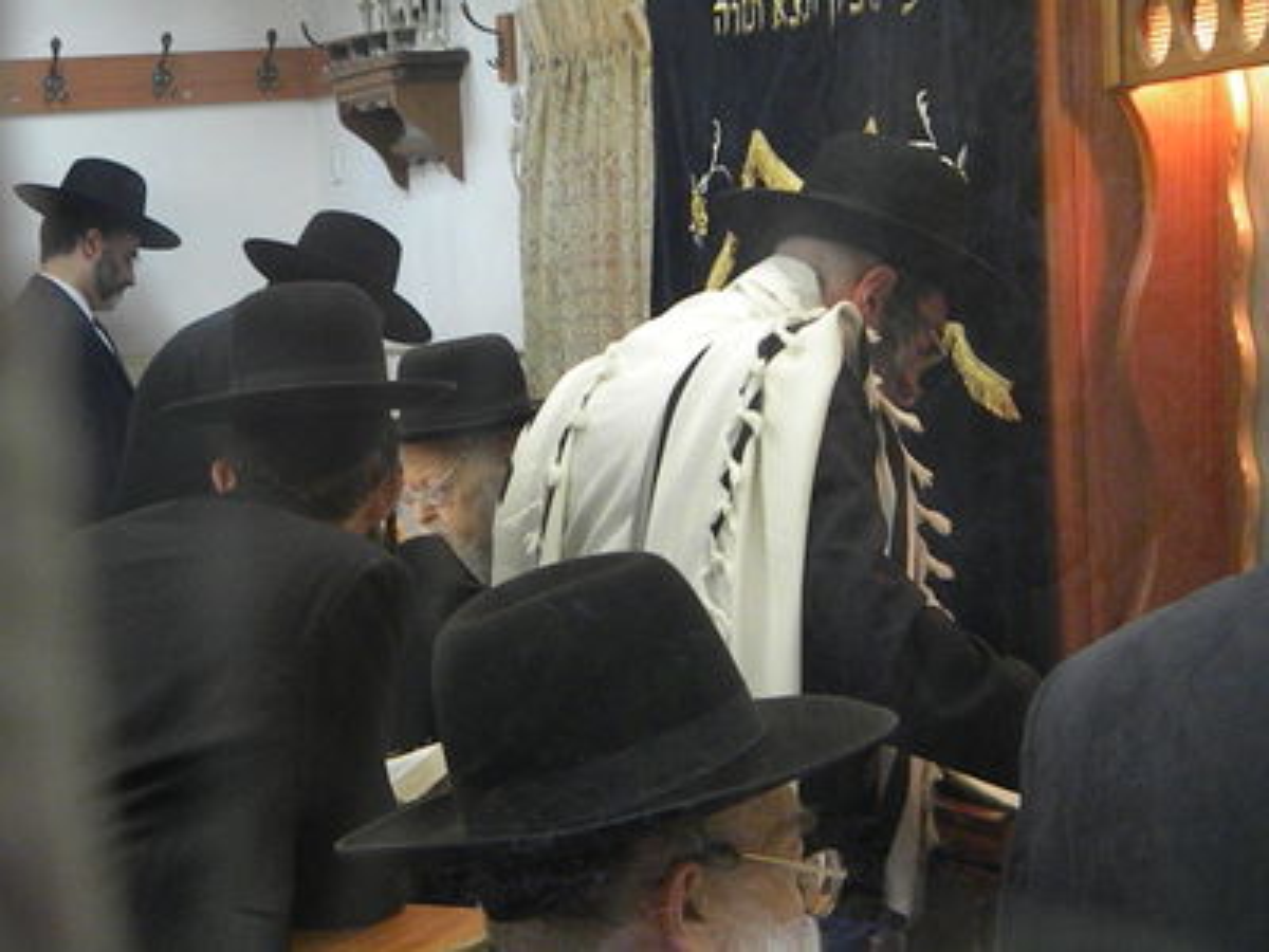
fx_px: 3849
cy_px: 476
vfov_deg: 14.1
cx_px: 634
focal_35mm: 105
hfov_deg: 18.7
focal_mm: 19
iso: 1294
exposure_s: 1/67.1
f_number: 4.7
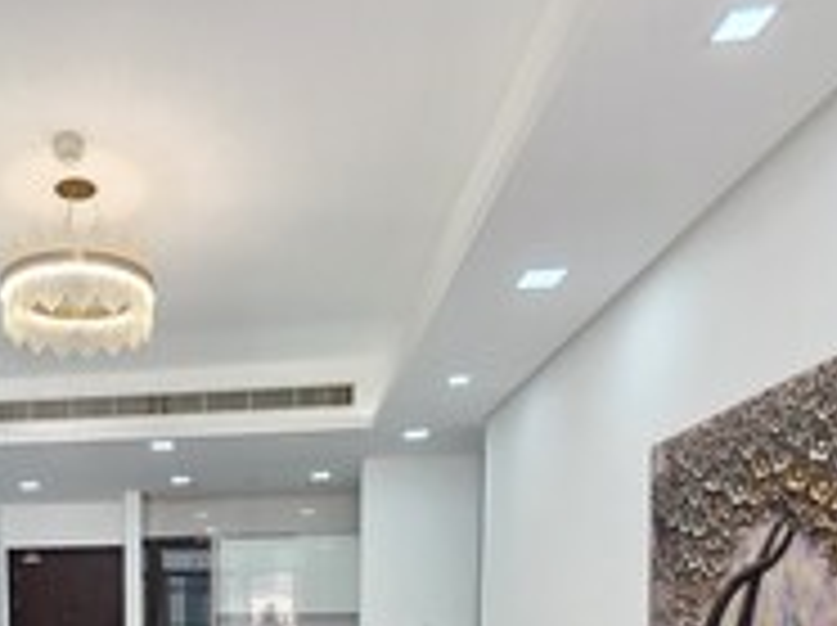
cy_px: 718
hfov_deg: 52.8
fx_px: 773
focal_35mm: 32
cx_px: 155
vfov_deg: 36.1
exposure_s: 1/100
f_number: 1.9
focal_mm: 2.2
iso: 64
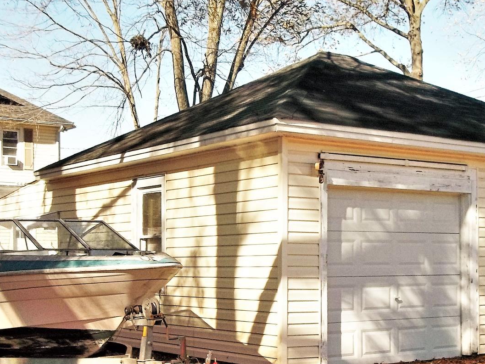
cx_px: 263
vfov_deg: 23.5
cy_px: 261
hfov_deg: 31.2
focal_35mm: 62
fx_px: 869
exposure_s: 1/160
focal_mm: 5.7
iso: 80
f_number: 8.8
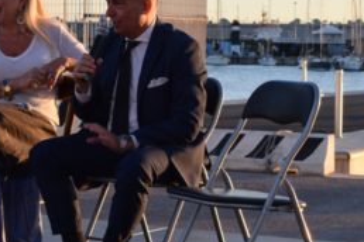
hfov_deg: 15.0
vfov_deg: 10.1
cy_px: 89
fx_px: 1375
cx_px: 96
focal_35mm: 136
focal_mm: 52
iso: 160
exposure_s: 1/60
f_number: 10
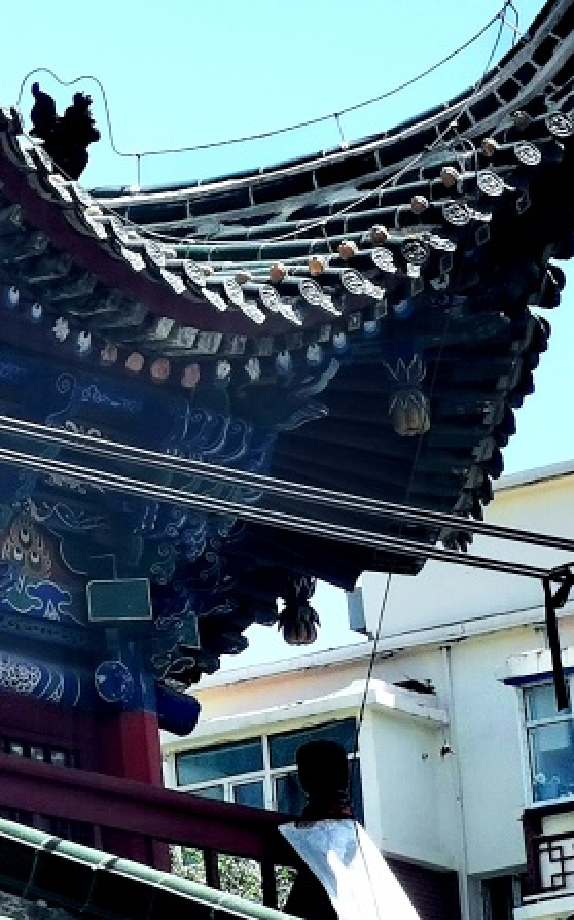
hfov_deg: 4.7
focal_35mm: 276
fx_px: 6915
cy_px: 126
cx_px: -469
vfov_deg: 7.6
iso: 50
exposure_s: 1/1259
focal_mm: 7.48
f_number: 2.4
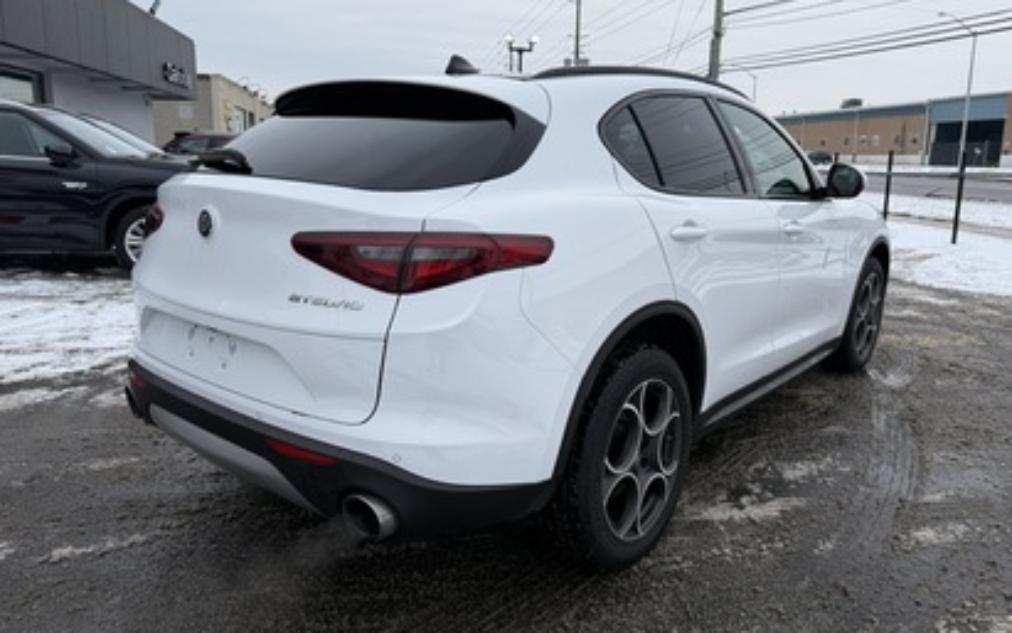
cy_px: 287
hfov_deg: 70.4
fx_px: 717
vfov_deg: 47.6
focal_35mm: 26
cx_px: 502
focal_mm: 6.76
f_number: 1.78
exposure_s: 1/1689
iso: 80
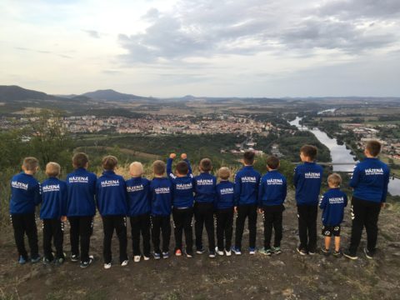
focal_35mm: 29
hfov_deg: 61.7
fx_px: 335
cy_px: 150
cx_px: 200
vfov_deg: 48.2
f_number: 2.2
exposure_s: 1/100
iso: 25
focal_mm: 4.15
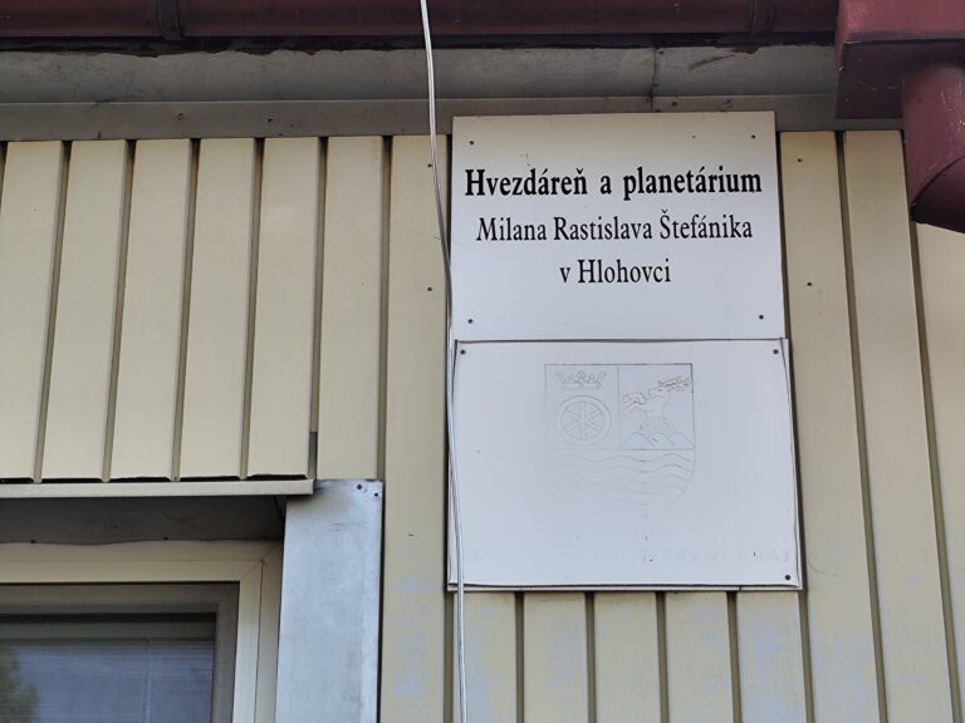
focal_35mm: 93
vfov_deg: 15.9
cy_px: 362
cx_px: 482
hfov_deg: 21.1
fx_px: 2593
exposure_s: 1/190
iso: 50
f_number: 1.65
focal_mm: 6.19
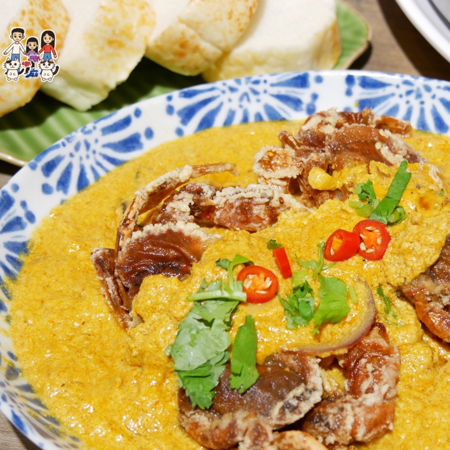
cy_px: 257
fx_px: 1353
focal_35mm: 92
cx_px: 313
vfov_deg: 18.9
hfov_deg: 18.8
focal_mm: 34
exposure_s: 1/80
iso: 1250
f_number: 4.5
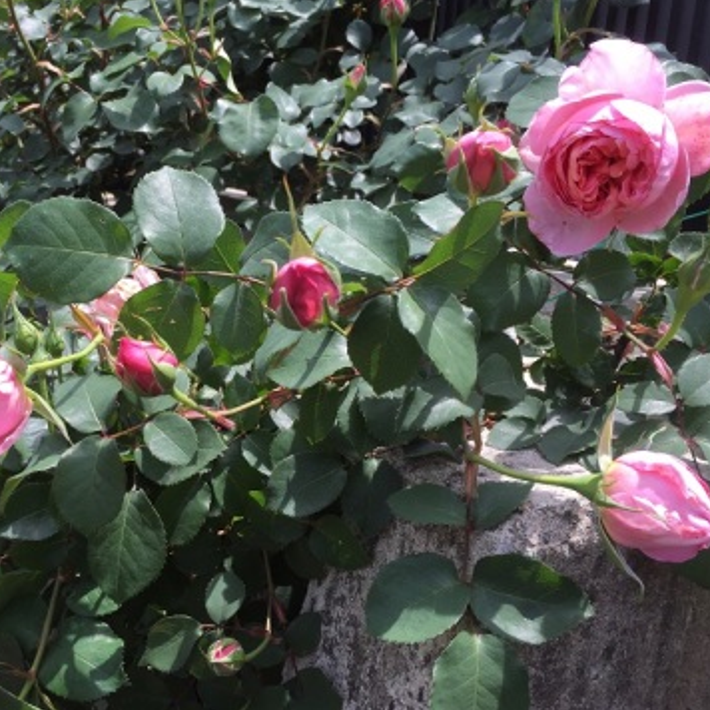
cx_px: 247
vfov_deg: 46.0
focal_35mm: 36
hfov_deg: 45.5
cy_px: 366
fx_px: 835
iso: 32
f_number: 2.2
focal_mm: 4.15
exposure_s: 1/694
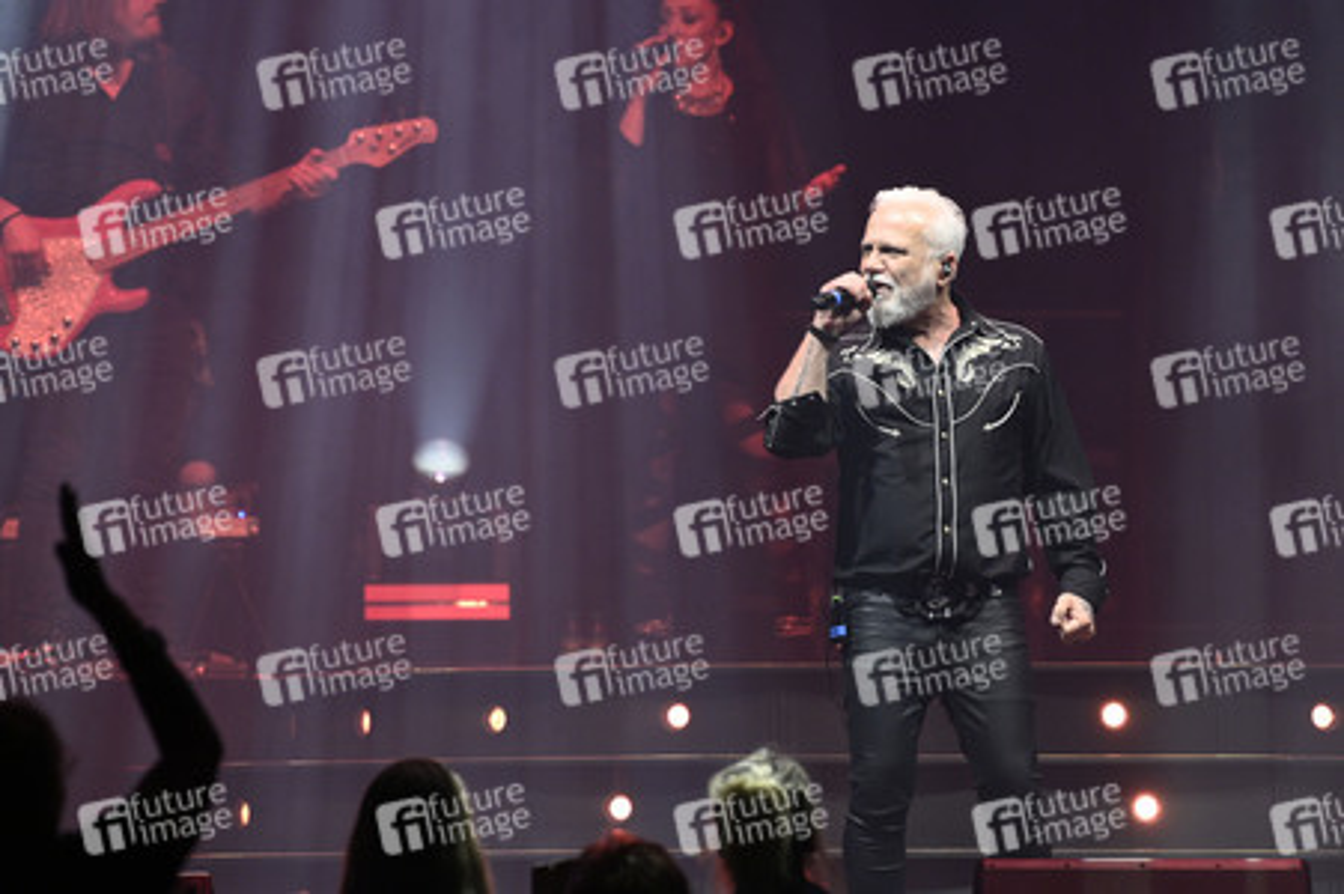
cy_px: 447
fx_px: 14176
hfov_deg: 5.4
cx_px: 672
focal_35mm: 380
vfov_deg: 3.6
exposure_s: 1/250
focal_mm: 380
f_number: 6.3
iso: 3200
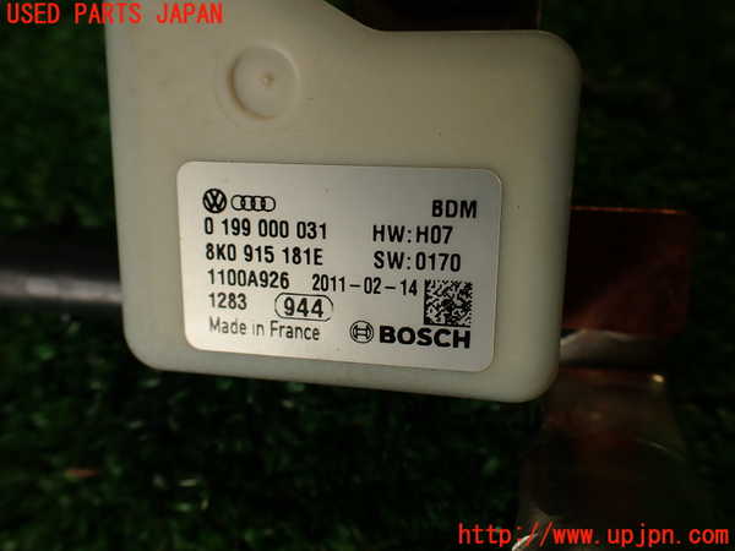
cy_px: 276
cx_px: 368
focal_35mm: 32
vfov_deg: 44.2
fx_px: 679
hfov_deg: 56.8
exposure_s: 1/80
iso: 100
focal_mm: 5.79
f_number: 3.2
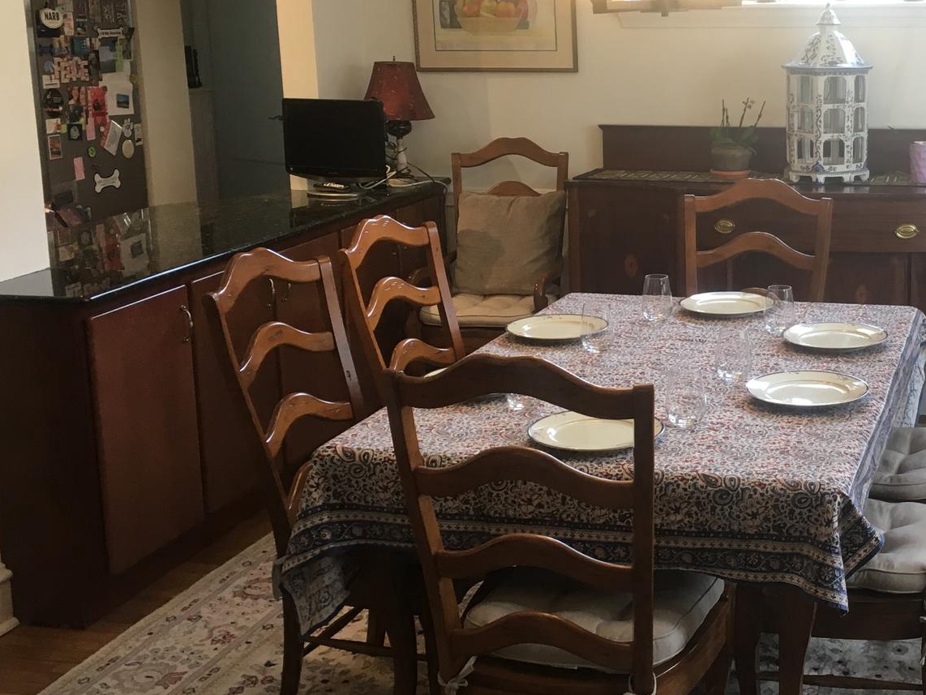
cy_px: 271
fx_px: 1391
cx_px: 734
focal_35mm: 52
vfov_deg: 28.0
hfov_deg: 35.7
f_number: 2.2
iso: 50
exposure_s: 1/30
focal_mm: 4.15
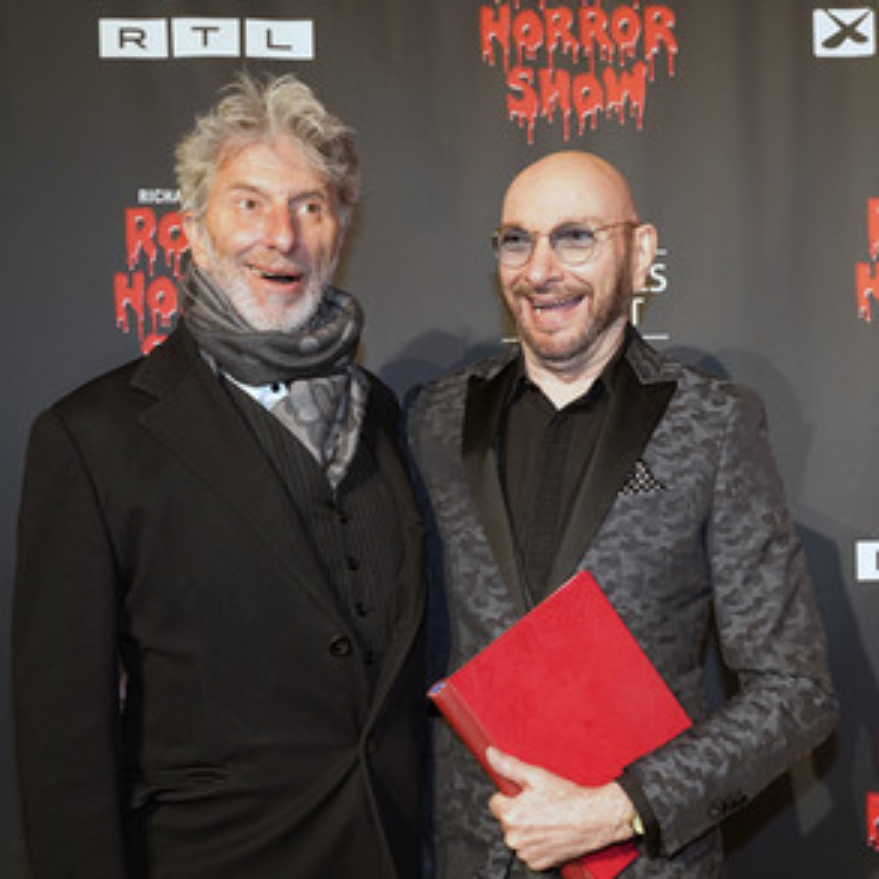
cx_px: 524
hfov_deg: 33.3
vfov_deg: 33.4
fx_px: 1465
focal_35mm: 51
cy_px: 447
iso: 1600
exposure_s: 1/80
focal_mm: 39
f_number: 5.6
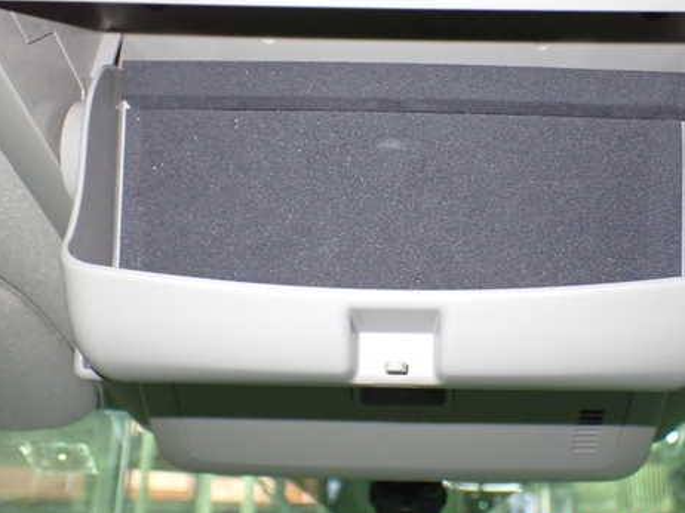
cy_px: 224
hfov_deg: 47.5
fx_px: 771
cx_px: 418
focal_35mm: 39
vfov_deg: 36.7
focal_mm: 5.4
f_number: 2.3
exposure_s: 1/30
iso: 1000
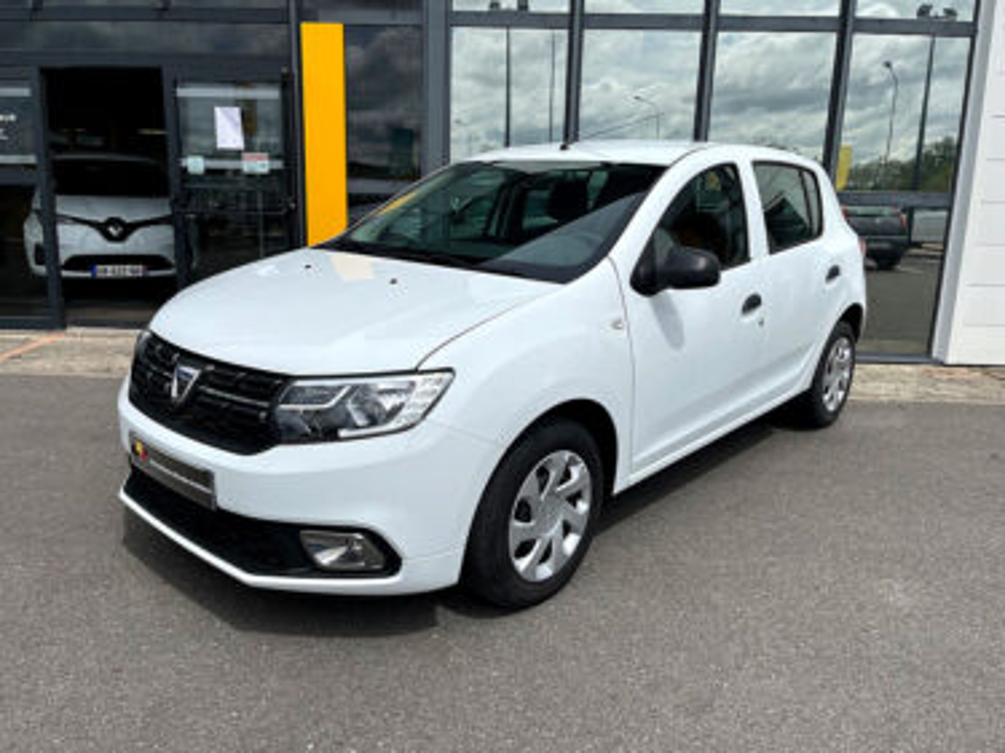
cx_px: 502
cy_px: 376
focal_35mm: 26
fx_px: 755
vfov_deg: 53.0
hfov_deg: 67.3
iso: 50
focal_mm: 5.1
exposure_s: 1/6494
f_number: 1.6
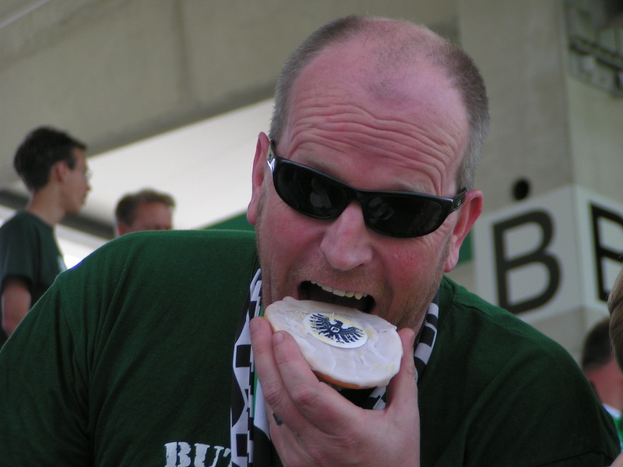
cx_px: 312
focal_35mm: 172
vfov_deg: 8.6
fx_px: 3096
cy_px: 234
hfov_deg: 11.5
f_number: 3.5
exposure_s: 1/320
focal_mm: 26.3
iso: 50
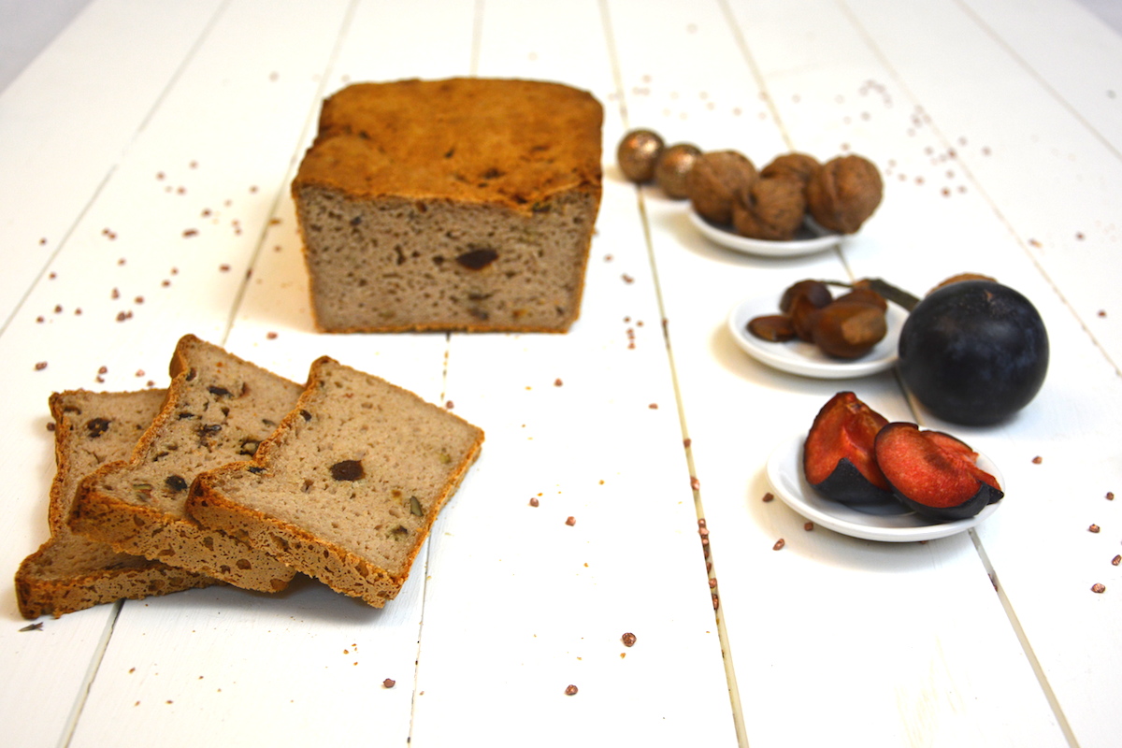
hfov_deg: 43.6
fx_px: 1402
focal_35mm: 45
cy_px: 374
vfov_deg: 29.9
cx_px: 561
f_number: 4.2
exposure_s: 1/60
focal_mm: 30
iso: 400
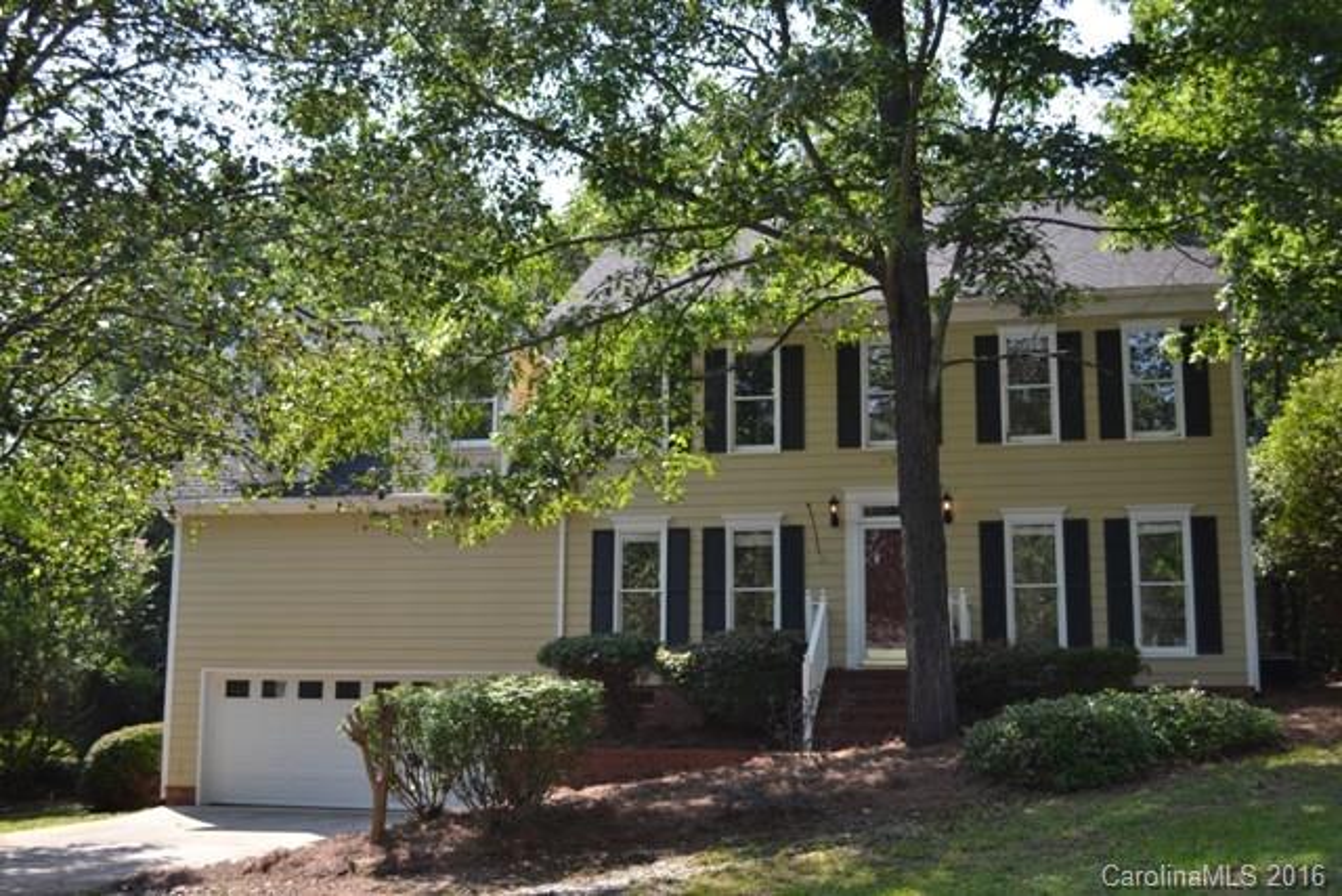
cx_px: 671
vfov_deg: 34.2
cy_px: 448
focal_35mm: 39
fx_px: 1454
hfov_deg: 49.5
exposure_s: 1/200
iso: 100
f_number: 4.5
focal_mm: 26
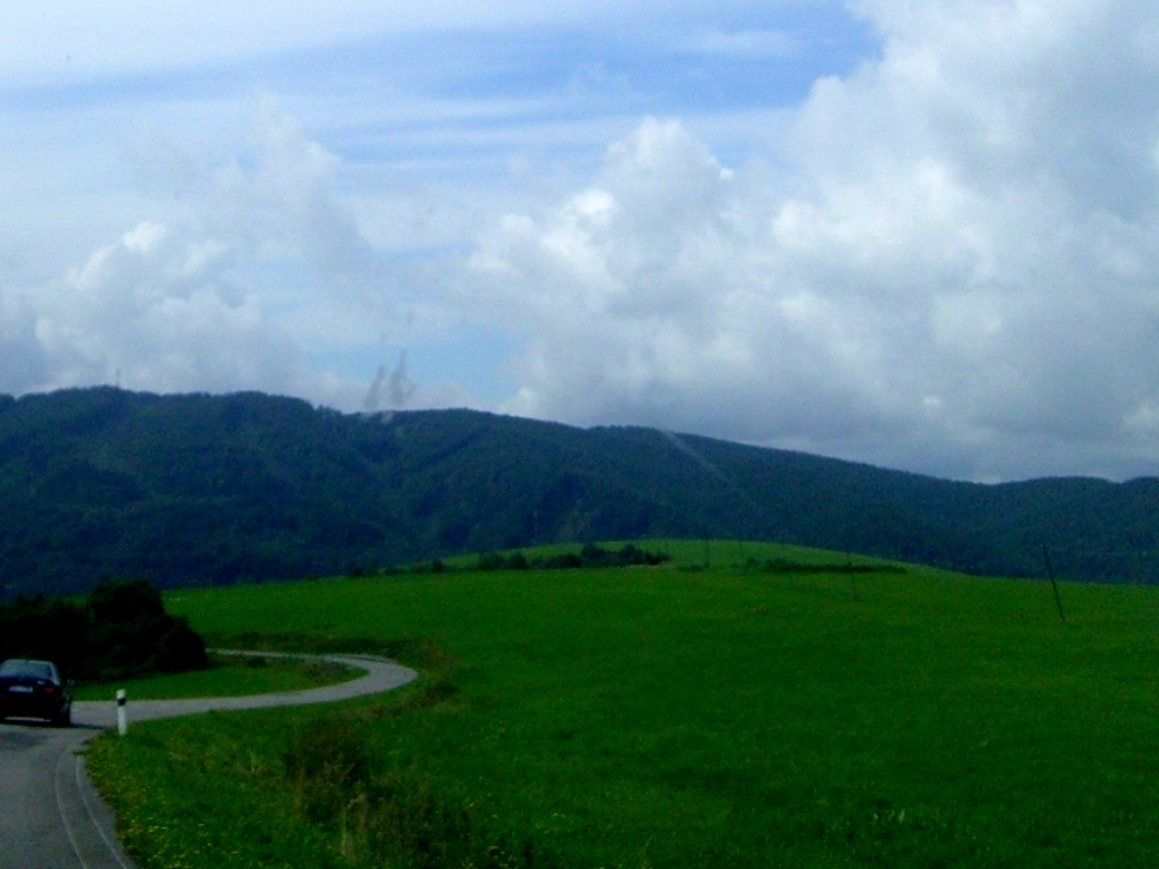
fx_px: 2076
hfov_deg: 31.0
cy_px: 143
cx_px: 384
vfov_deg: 23.2
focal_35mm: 62
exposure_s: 1/500
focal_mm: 5.8
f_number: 7.1
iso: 80
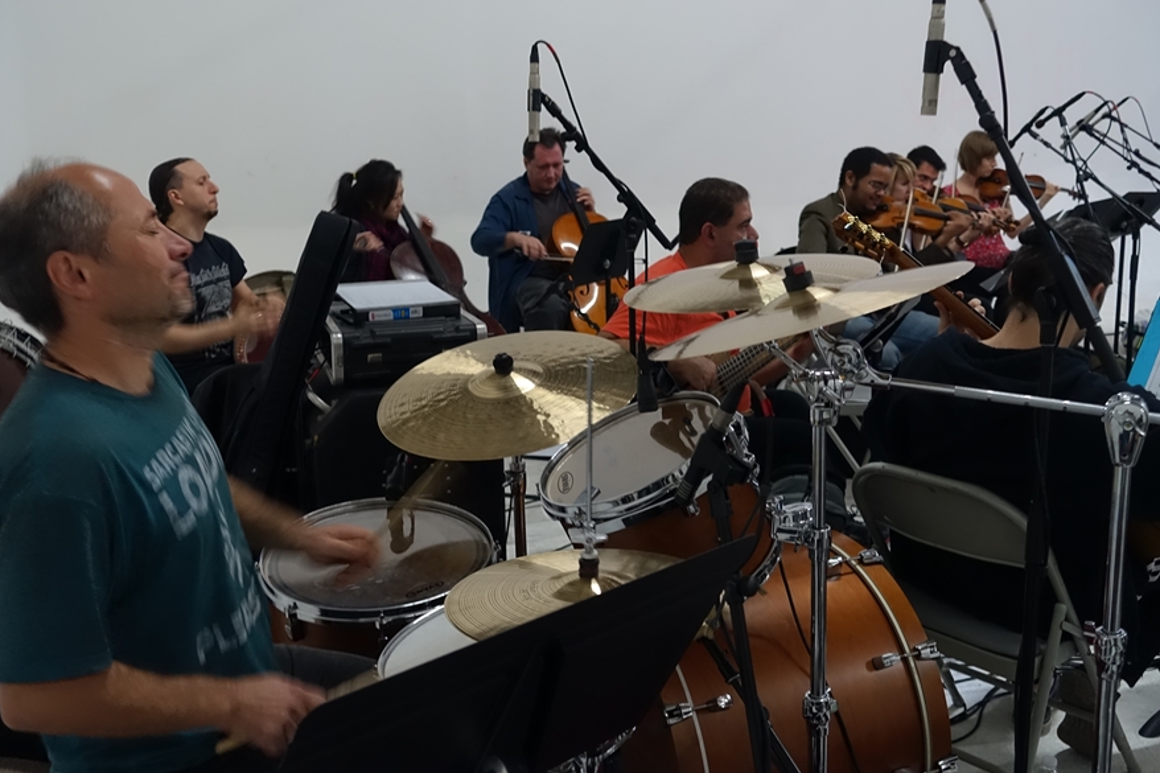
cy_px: 385
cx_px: 571
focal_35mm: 40
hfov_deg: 48.5
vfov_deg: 33.4
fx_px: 1289
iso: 800
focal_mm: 14.3
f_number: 2.8
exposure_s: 1/15
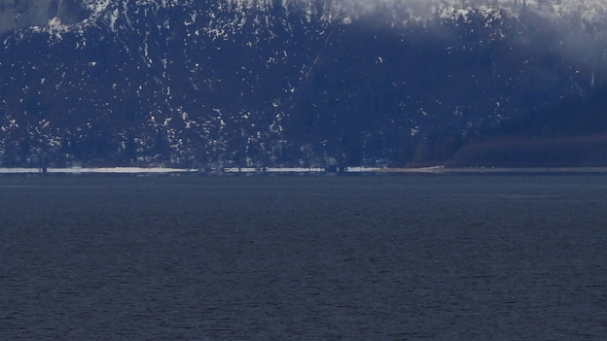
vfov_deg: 1.2
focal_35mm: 1006
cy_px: -112
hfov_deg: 2.1
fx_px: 16192
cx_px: 176
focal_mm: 80.3
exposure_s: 1/1000
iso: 100
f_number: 5
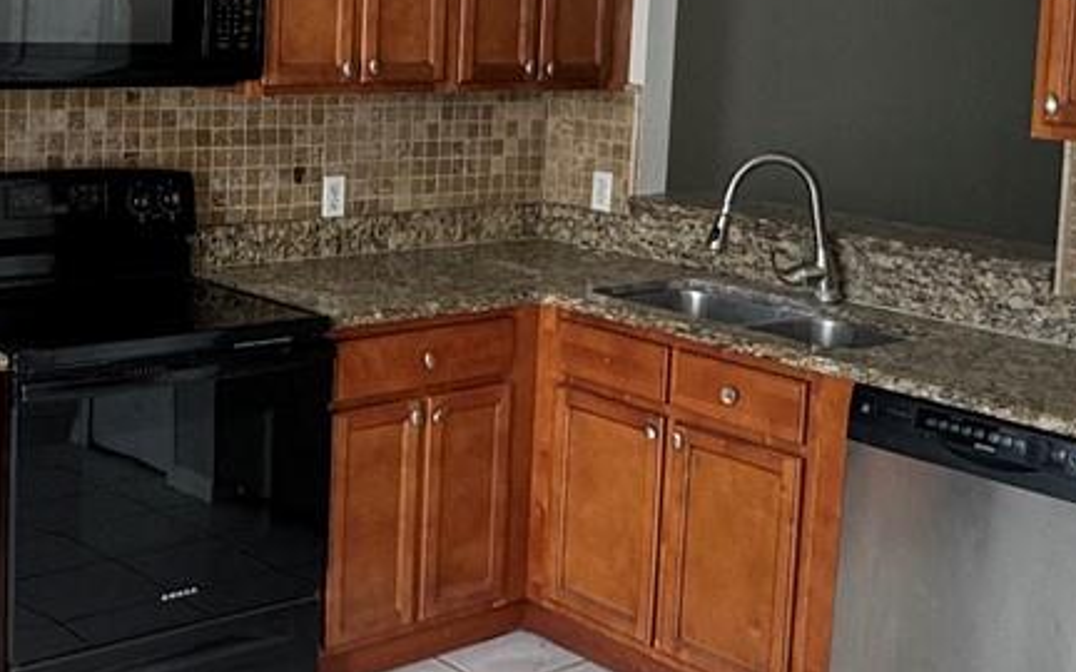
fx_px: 1613
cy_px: 139
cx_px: 314
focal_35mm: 55
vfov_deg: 23.2
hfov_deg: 36.3
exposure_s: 1/120
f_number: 2.2
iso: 125
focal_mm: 2.22
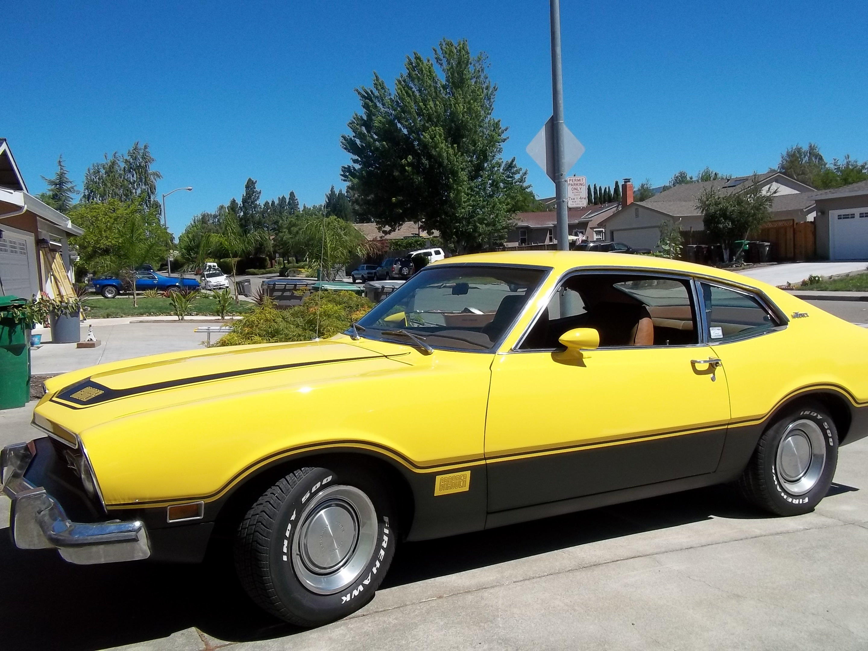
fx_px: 802
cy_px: 326
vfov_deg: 44.2
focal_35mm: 32
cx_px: 434
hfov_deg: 56.8
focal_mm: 5.7
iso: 80
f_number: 5.5
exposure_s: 1/640
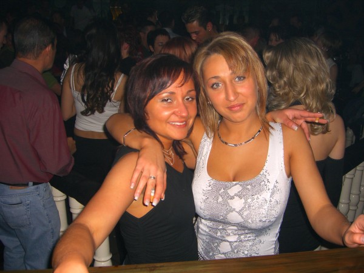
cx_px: 182
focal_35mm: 38
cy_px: 136
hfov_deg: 49.0
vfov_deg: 37.7
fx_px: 400
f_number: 2.8
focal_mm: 7.9
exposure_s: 1/60
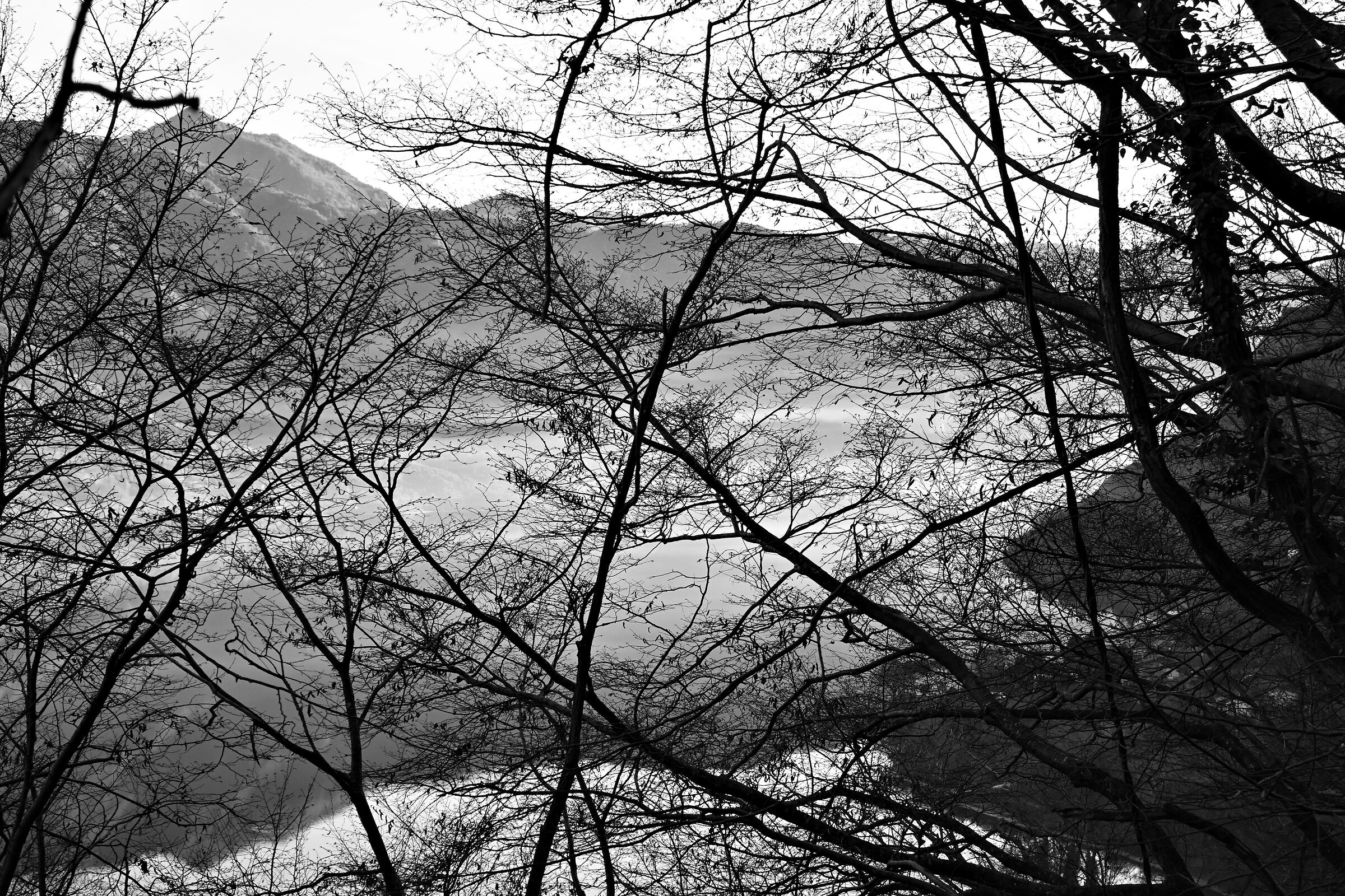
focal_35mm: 58
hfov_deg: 34.2
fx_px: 2185
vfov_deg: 23.2
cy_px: 448
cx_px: 672
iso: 400
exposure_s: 1/250
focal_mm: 39
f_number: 8
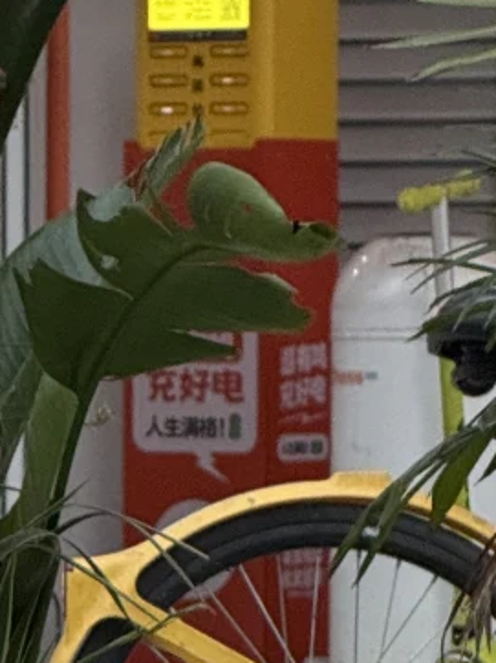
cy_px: 1258
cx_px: -99
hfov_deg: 3.1
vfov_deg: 4.1
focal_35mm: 478
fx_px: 9143
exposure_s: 1/100
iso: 320
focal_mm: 15.66
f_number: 2.8
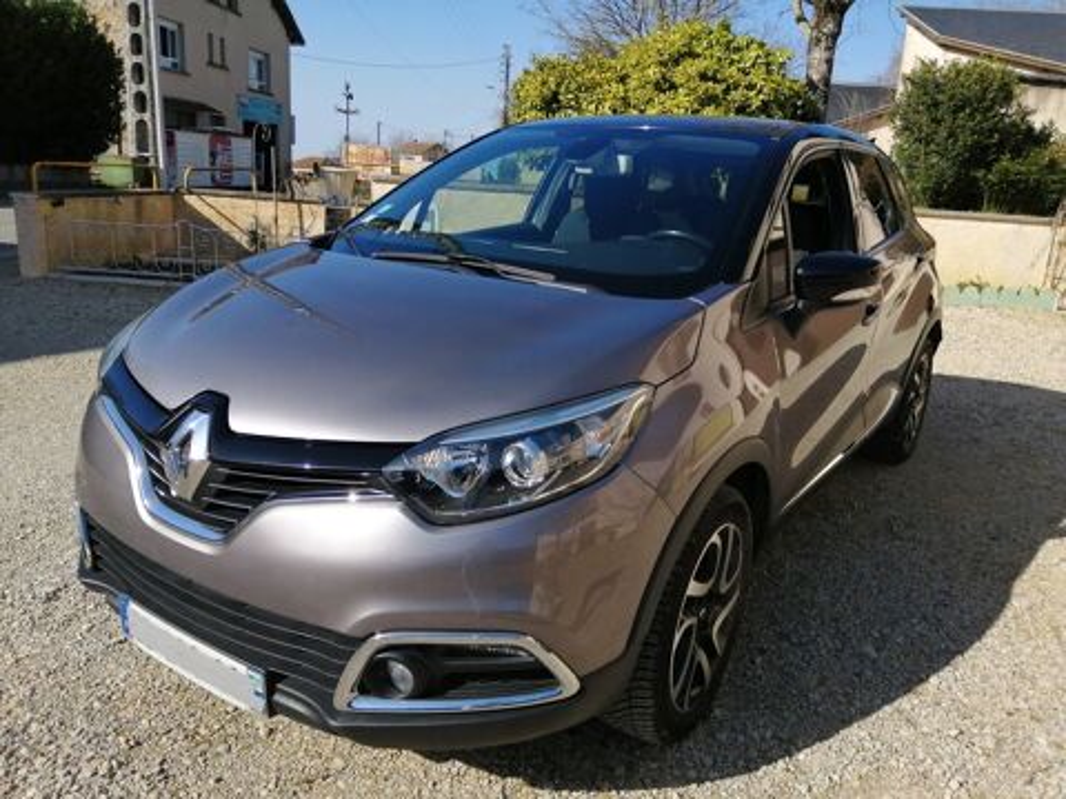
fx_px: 801
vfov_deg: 53.1
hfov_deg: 67.3
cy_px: 400
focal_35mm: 26
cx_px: 533
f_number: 1.8
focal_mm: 3.6
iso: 50
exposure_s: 1/1996
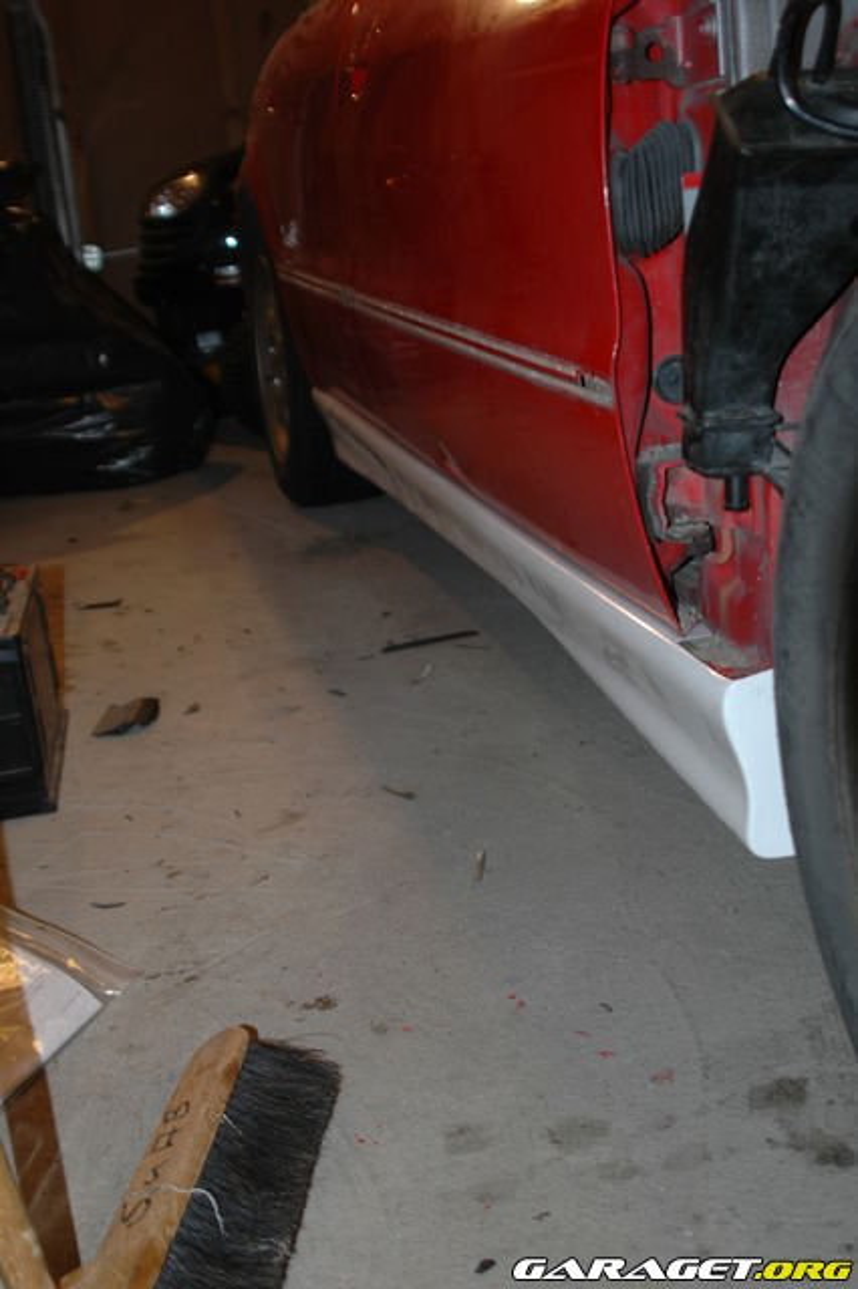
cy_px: 644
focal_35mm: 42
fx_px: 1503
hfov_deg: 31.9
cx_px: 429
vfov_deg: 46.4
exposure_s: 1/60
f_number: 3.5
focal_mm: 28
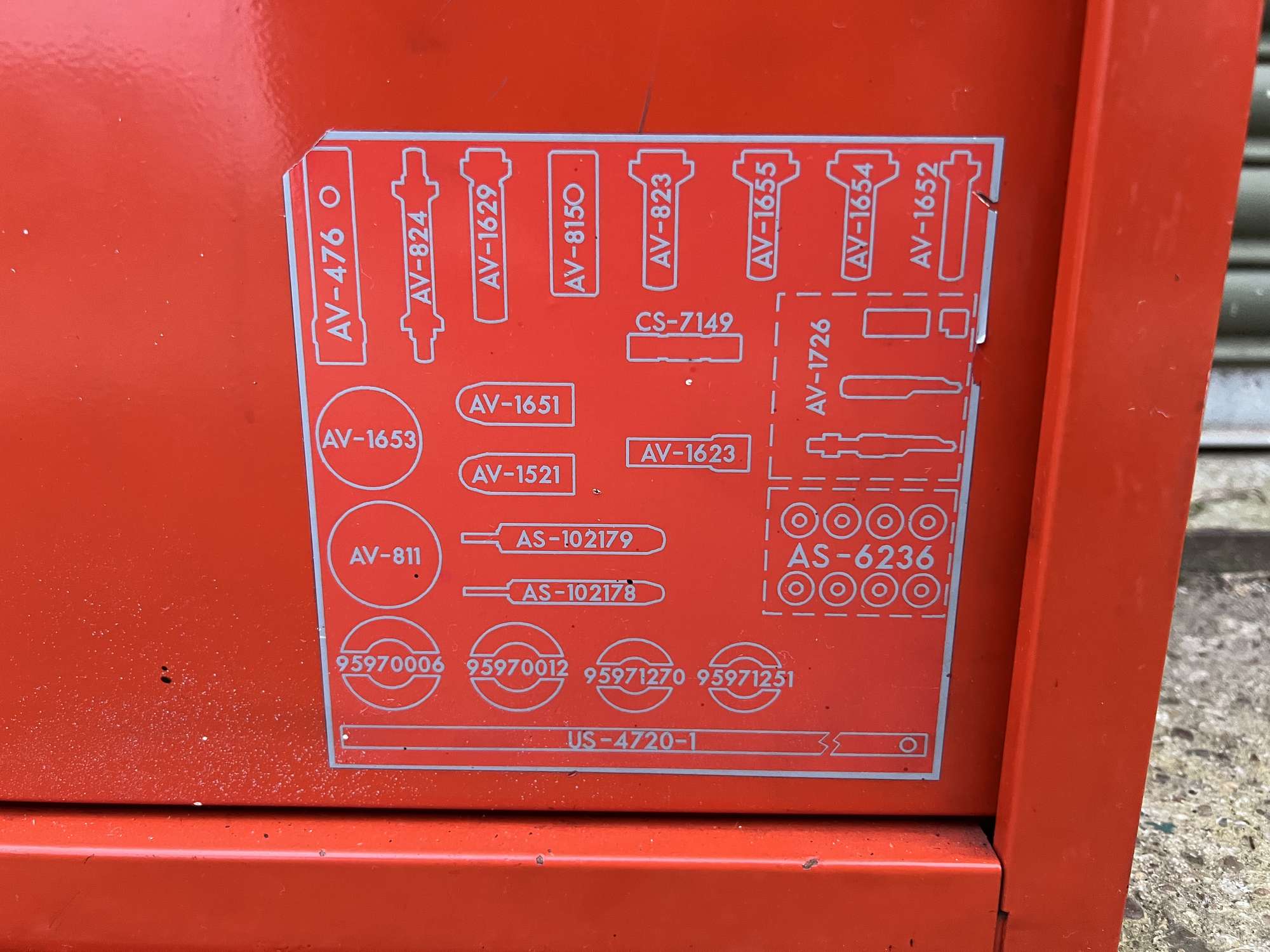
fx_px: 954
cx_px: 635
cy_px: 476
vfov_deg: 53.1
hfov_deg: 67.3
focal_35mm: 26
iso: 400
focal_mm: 5.7
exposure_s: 1/50
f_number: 1.5
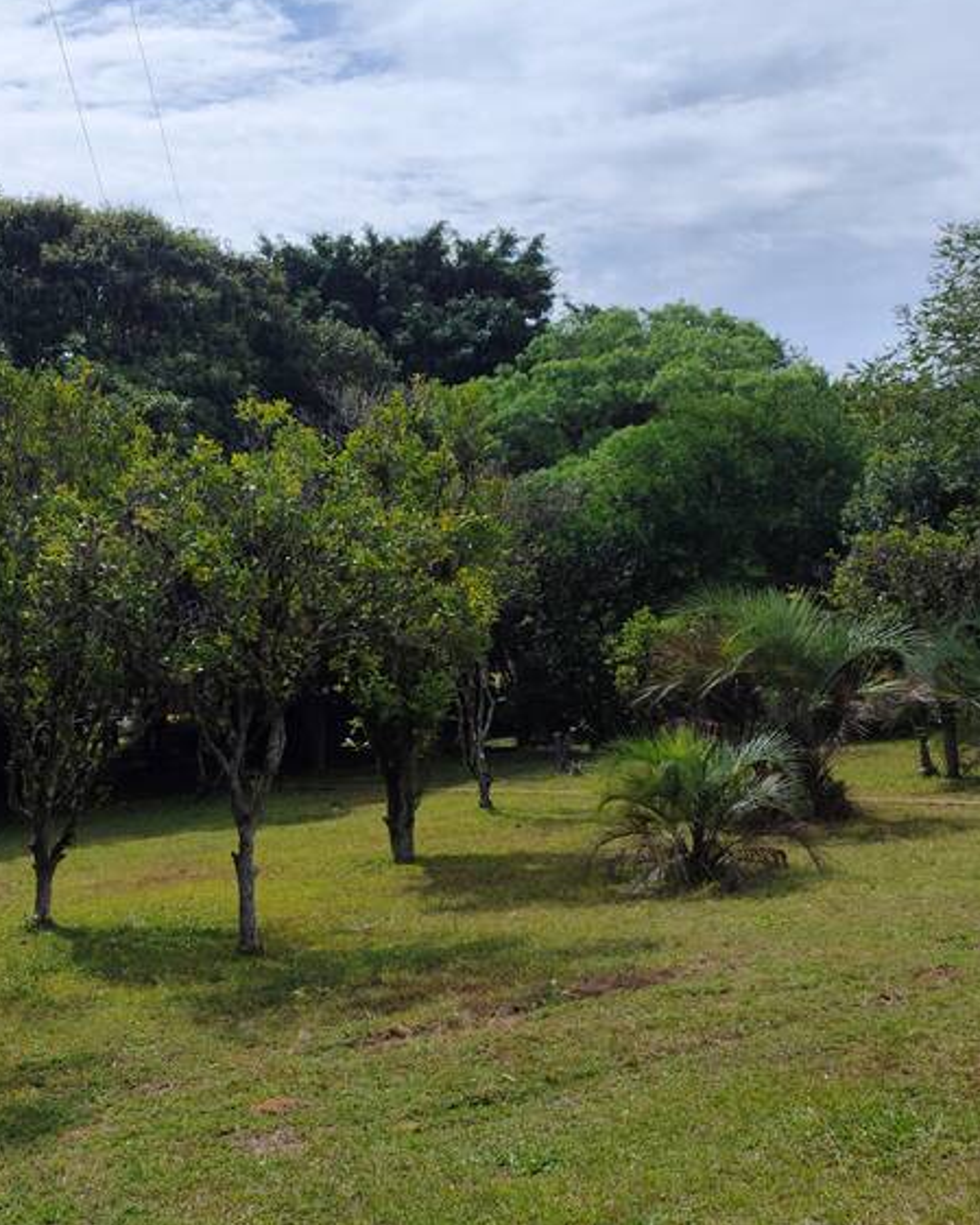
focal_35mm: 47
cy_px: 662
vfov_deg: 39.5
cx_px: 348
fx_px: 1704
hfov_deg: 31.9
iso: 50
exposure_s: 1/3999
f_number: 1.79
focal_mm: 4.71
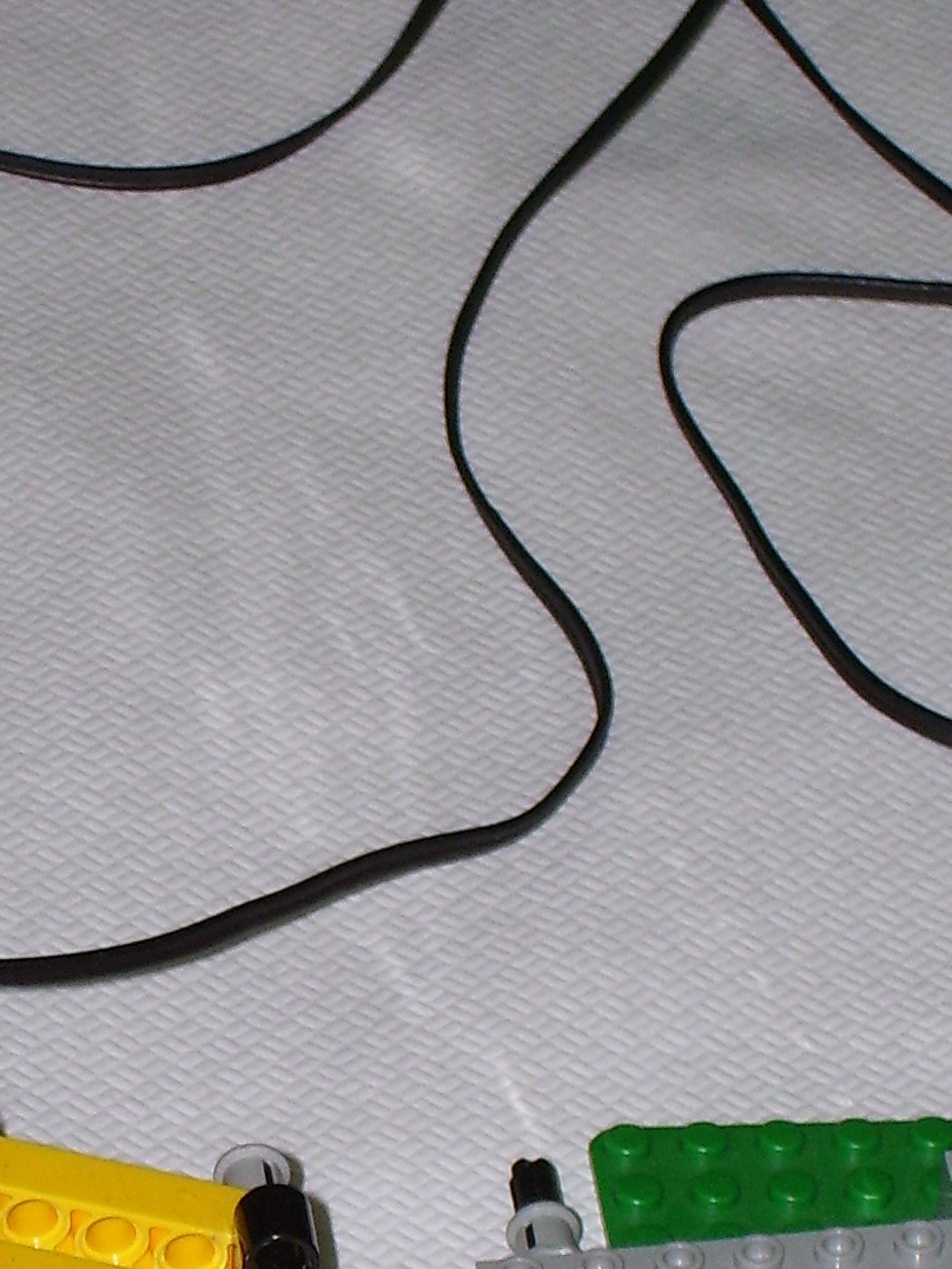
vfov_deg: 8.1
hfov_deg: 6.1
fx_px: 8945
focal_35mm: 244
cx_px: -113
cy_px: 1047
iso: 80
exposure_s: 1/90
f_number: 4.6
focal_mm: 16.8
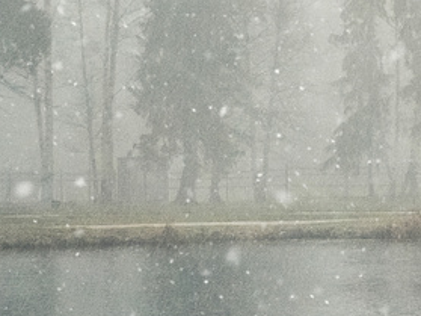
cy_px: -68
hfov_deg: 9.0
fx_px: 2444
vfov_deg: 7.3
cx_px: 961
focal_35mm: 201
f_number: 8
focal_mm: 20
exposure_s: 1/25
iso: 640
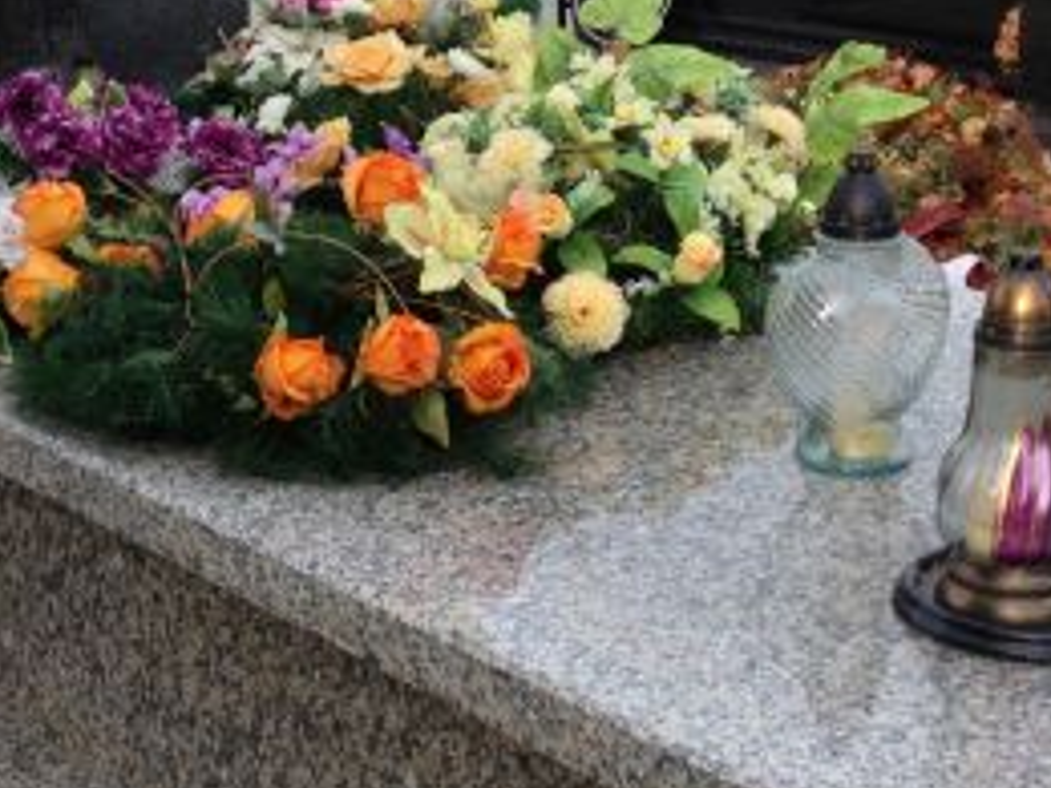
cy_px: 105
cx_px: 513
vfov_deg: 17.0
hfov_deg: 22.8
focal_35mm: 86
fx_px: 2611
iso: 64
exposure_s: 1/456
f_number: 2.4
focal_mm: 4.28
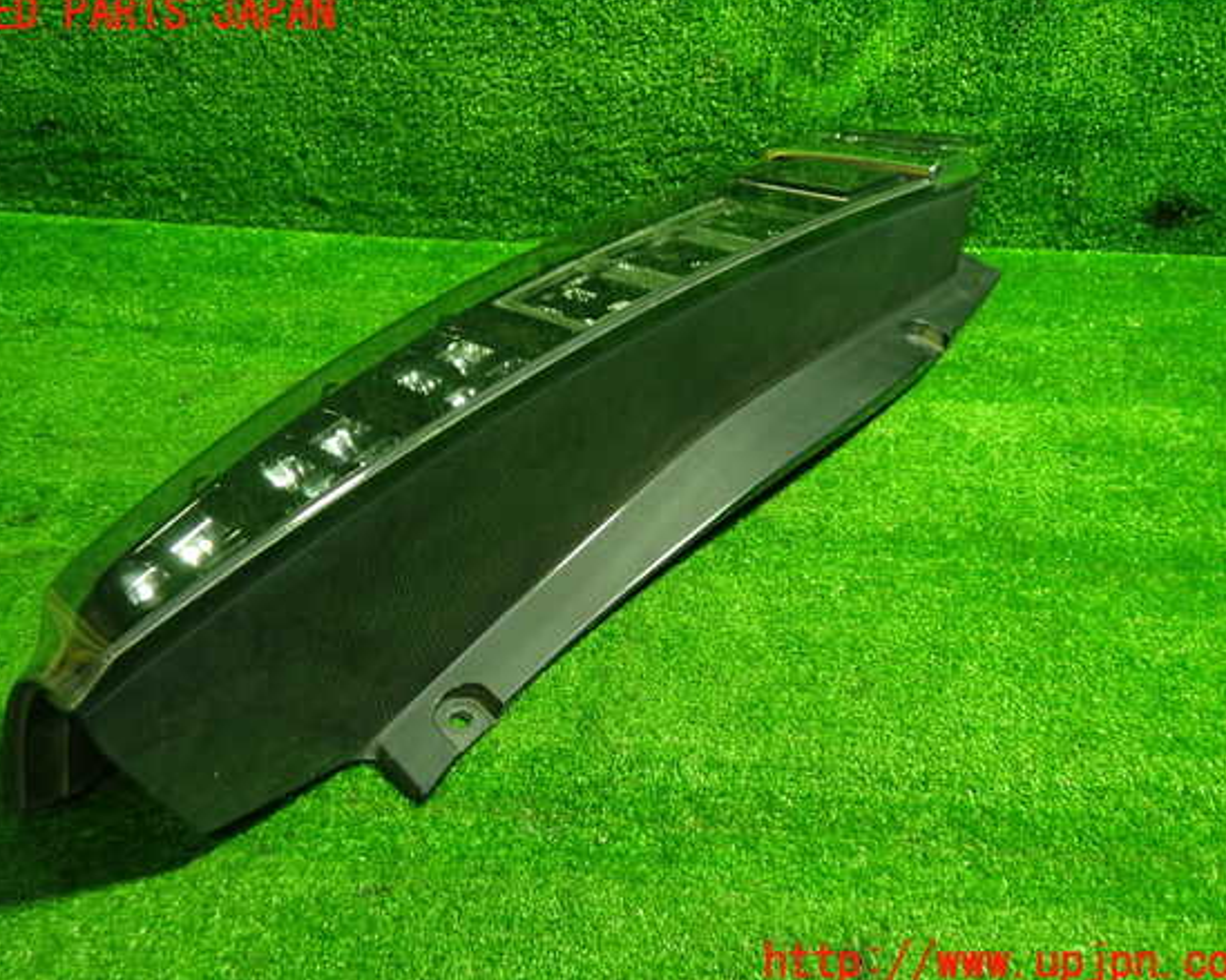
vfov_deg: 45.8
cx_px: 598
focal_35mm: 32
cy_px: 489
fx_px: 1161
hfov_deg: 55.7
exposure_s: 1/30
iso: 500
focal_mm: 5.4
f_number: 2.3
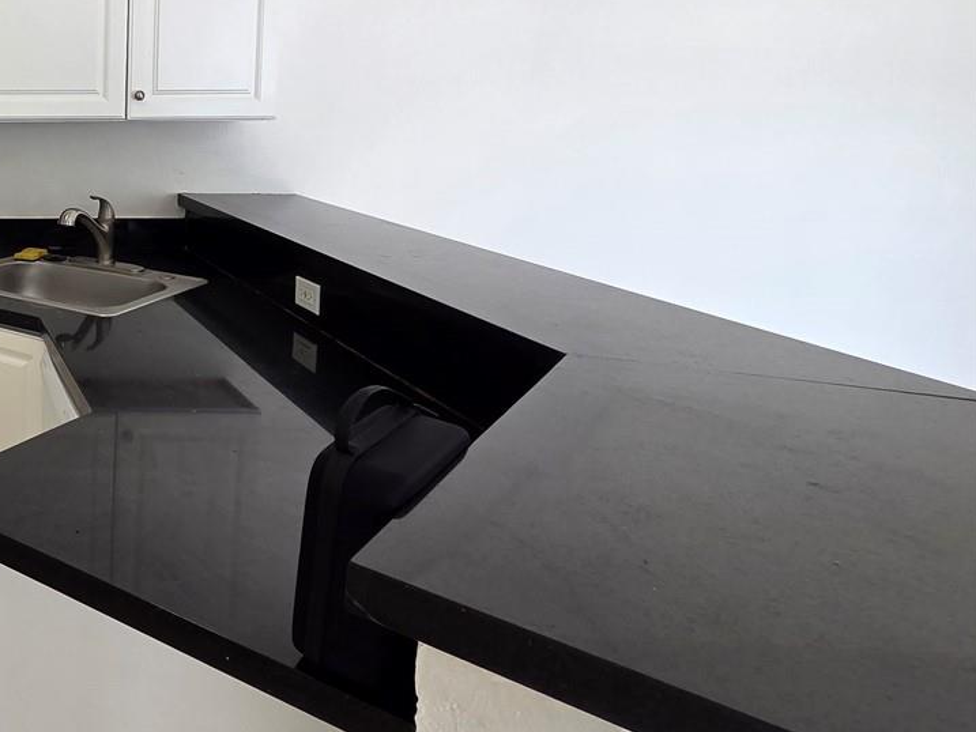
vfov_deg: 46.4
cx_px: -109
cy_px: 178
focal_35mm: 29
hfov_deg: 45.4
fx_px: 818
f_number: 2.2
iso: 50
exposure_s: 1/129
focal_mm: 2.2
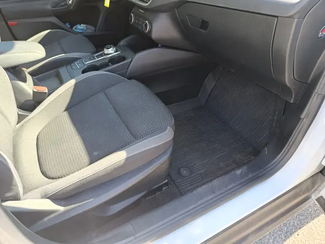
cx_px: 162
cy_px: 122
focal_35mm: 23
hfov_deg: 73.8
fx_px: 216
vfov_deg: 59.0
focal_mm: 6.11
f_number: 1.65
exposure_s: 1/100
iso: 225
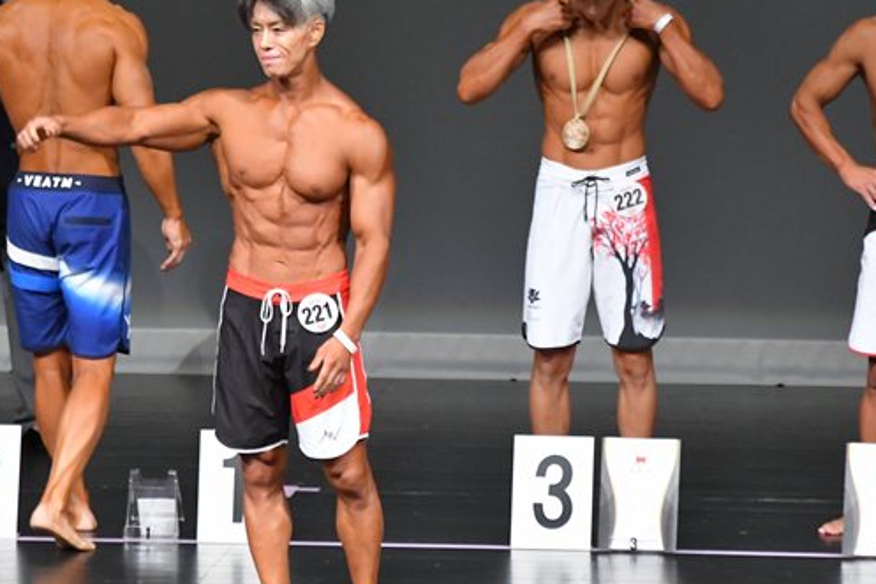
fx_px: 11943
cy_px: 272
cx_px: 392
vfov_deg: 2.8
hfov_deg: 4.2
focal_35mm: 491
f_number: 5.6
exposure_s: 1/400
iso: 5000
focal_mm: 210
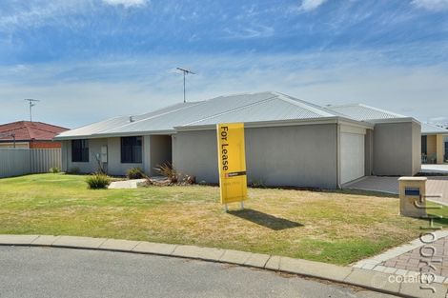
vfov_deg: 53.1
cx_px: 224
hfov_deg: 73.8
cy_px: 149
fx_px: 299
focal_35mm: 24
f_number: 8
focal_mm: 24
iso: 100
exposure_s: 1/1000
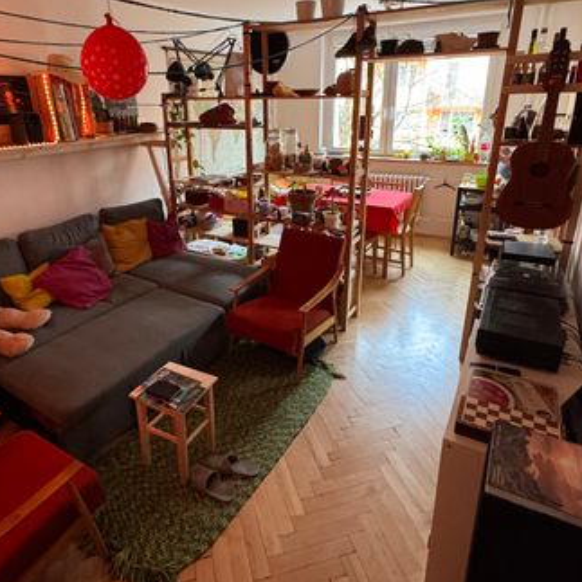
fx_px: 438
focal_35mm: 23
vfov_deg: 66.8
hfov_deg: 67.1
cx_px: 261
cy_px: 243
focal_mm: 2.22
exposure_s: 1/60
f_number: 2.2
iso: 500
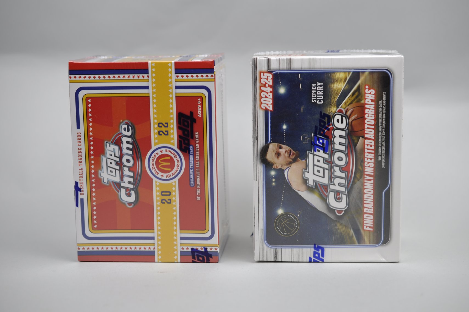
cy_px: 156
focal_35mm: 60
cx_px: 234
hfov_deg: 33.4
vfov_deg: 22.6
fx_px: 781
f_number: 4
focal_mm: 40
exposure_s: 1/60
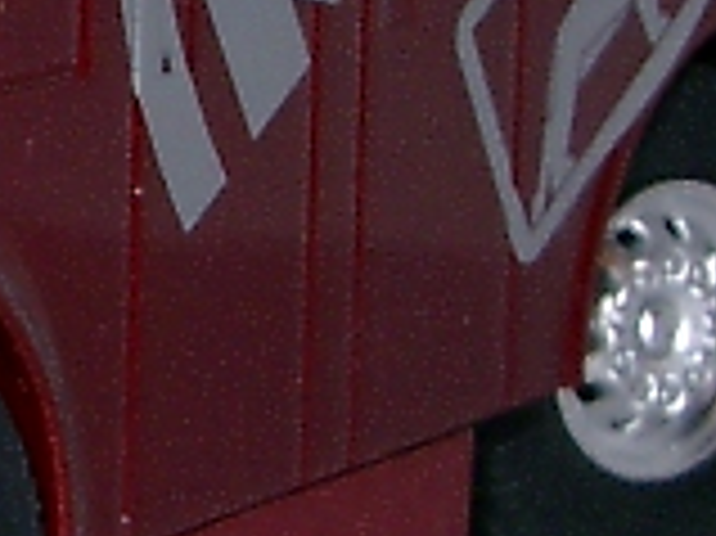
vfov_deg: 6.2
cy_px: 77
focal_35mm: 238
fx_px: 4919
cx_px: -689
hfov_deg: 8.0
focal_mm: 7.6
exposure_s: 1/60
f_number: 5
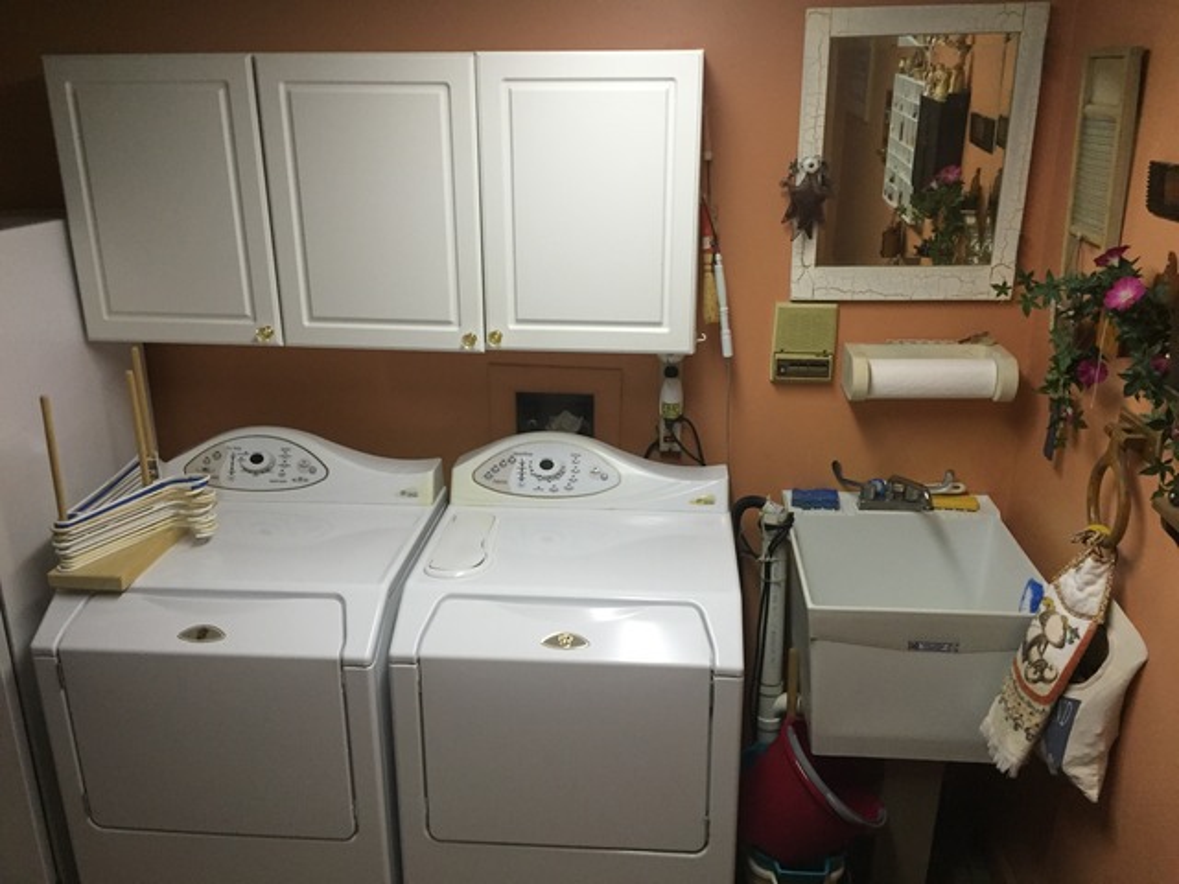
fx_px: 988
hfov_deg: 61.7
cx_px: 590
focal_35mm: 29
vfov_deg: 48.2
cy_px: 442
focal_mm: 4.15
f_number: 2.2
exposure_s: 1/30
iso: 160
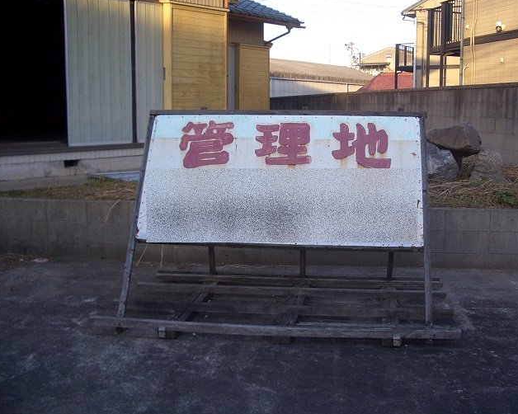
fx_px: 567
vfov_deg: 40.1
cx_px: 275
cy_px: 208
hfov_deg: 49.1
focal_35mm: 37
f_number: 2.6
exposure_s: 1/160
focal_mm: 5.8
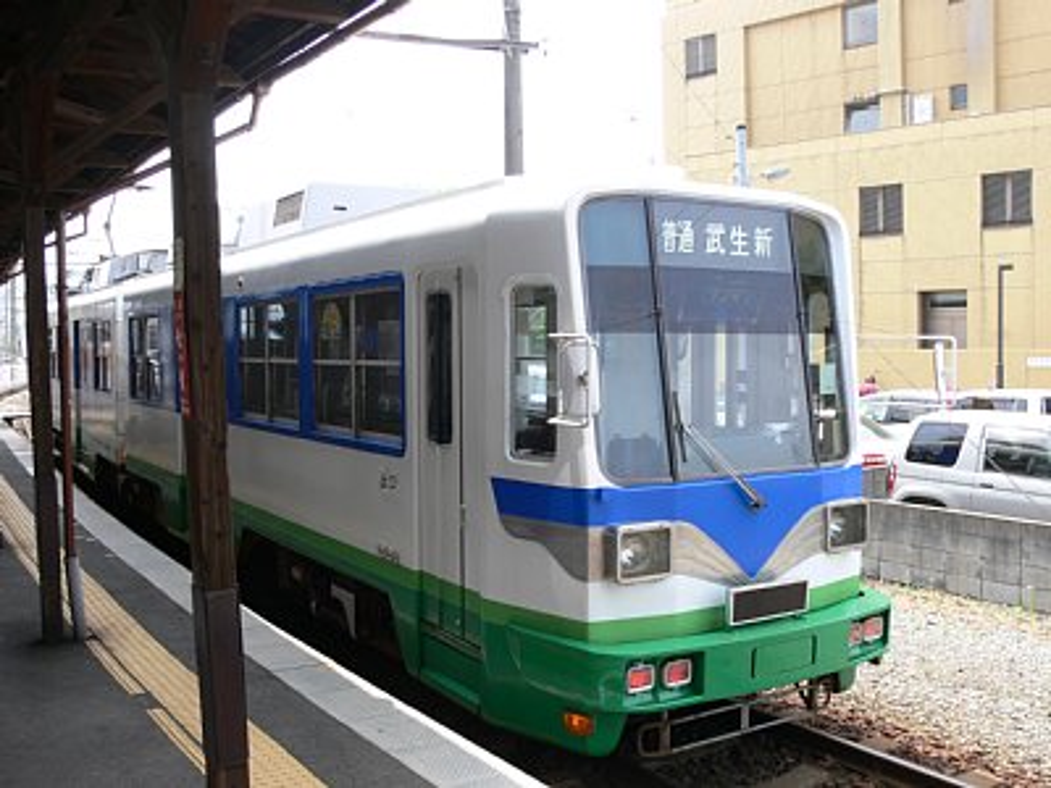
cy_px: 394
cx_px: 526
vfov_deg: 40.7
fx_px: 1063
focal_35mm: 35
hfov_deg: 52.6
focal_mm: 7.4
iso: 80
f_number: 5
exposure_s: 1/100
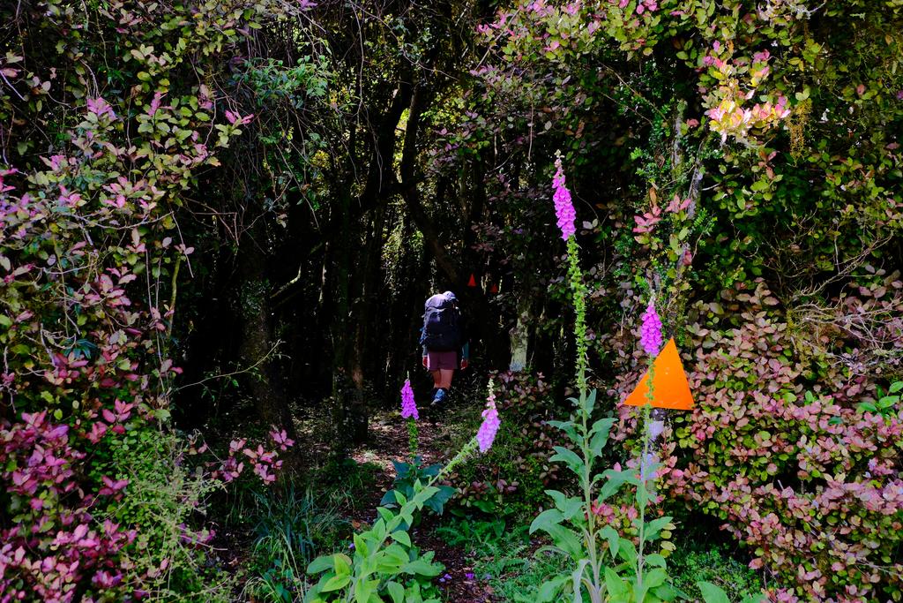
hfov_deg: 54.4
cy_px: 302
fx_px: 878
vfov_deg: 37.9
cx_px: 452
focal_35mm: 35
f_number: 3.6
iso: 640
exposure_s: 1/350
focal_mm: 23
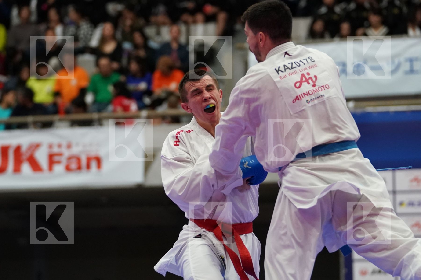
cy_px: 140
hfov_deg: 11.0
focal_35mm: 187
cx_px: 210
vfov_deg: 7.3
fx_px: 2187
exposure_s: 1/1000
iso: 3200
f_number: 2.8
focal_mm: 125
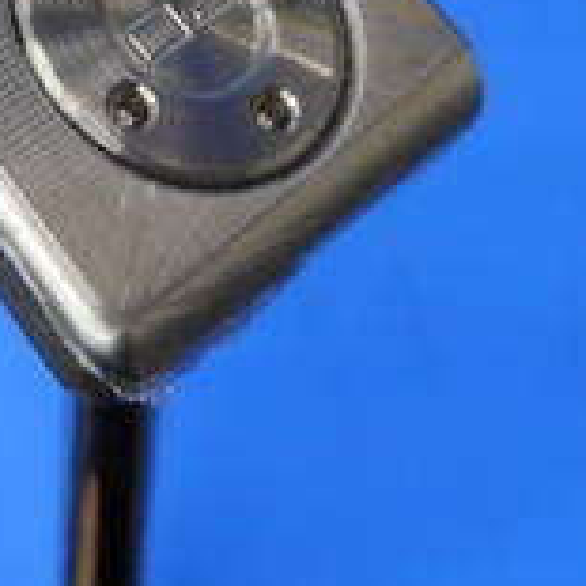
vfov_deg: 17.5
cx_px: -87
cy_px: -238
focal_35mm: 91
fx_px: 1743
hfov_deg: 18.3
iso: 80
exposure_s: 1/30
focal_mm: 4.5
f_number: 3.7
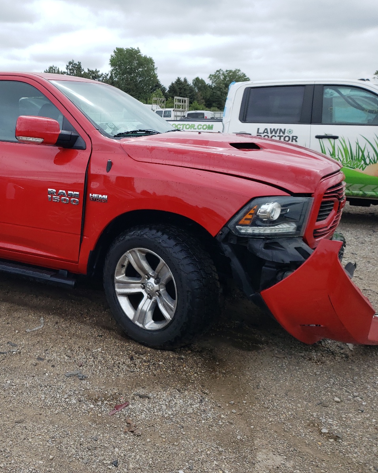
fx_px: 476
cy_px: 237
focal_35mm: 34
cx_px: 69
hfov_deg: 41.3
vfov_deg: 52.8
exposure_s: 1/909
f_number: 1.5
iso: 50
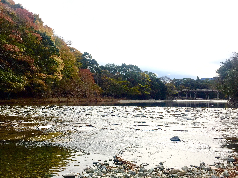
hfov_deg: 61.7
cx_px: 119
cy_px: 89
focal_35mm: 29
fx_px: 199
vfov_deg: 48.2
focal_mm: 4.15
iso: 32
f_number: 2.2
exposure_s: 1/1980
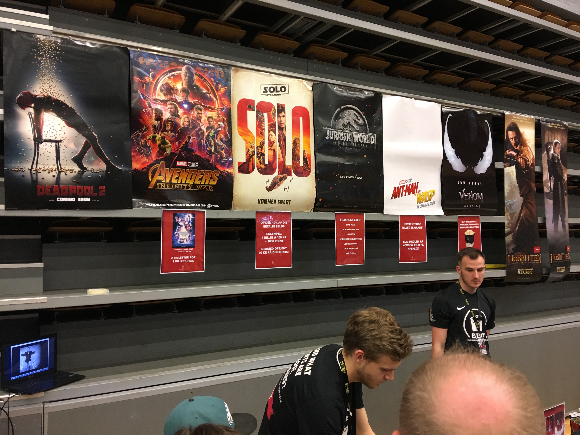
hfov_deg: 61.7
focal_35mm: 29
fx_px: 486
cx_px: 290
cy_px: 218
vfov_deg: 48.2
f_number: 2.2
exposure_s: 1/17
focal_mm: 4.15
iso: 64
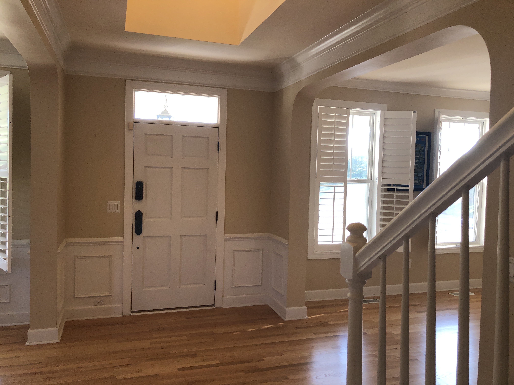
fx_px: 416
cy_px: 192
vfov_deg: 49.7
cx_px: 257
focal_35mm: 28
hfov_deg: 63.4
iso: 80
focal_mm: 3.99
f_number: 1.8
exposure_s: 1/120
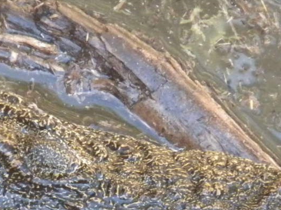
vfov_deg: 2.1
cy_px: 233
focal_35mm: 724
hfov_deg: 2.7
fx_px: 5874
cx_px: 45
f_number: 5.2
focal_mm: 42.1
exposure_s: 1/97.4
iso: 800
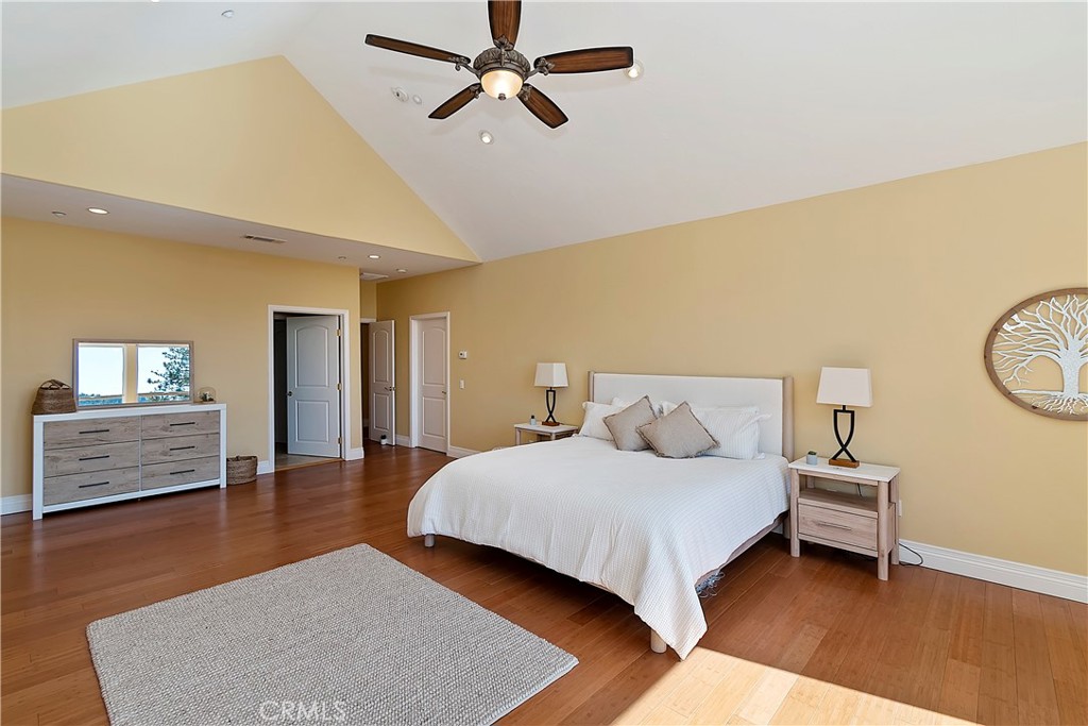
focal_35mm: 15
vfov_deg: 77.3
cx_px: 544
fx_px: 453
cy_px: 363
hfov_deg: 100.4
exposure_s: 1/30
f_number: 8
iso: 100
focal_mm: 10
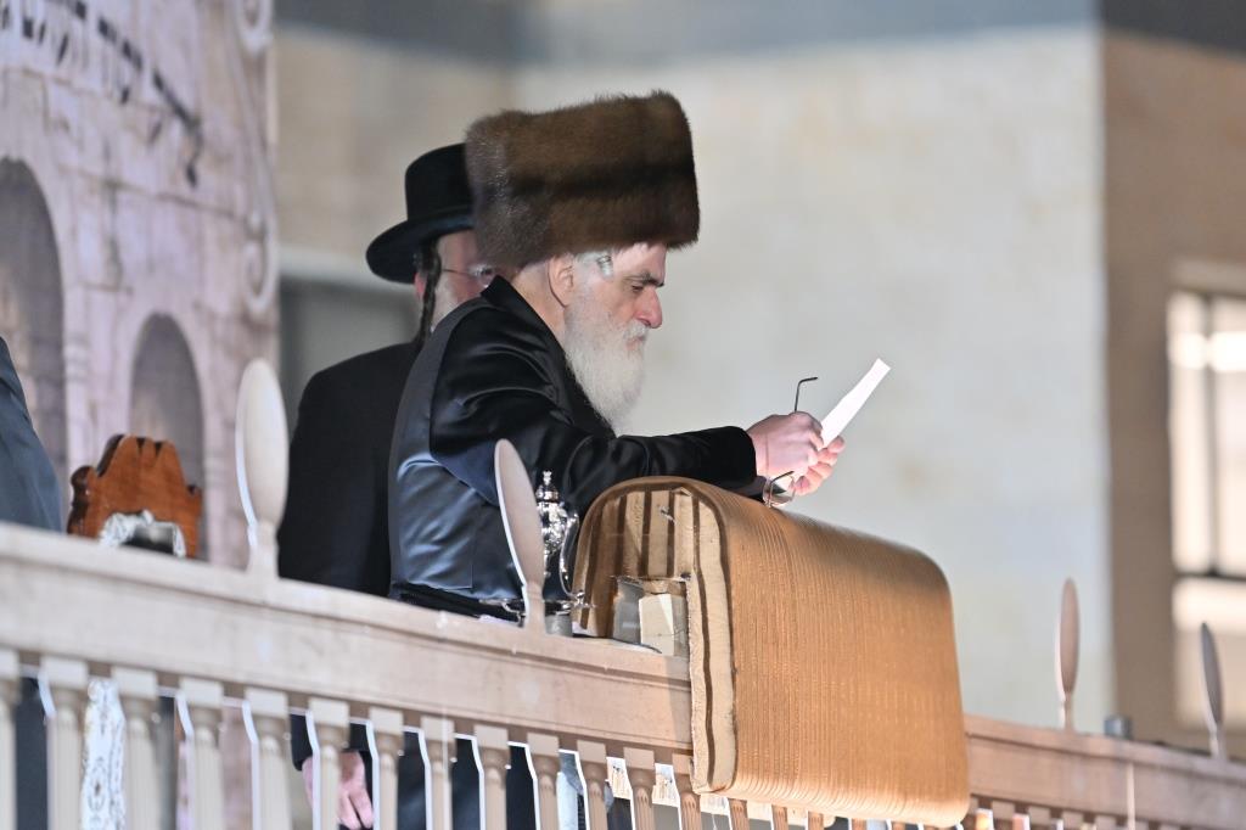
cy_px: 415
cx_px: 623
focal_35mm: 300
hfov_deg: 6.9
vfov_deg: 4.6
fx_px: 10379
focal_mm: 200
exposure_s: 1/160
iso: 800
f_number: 2.8
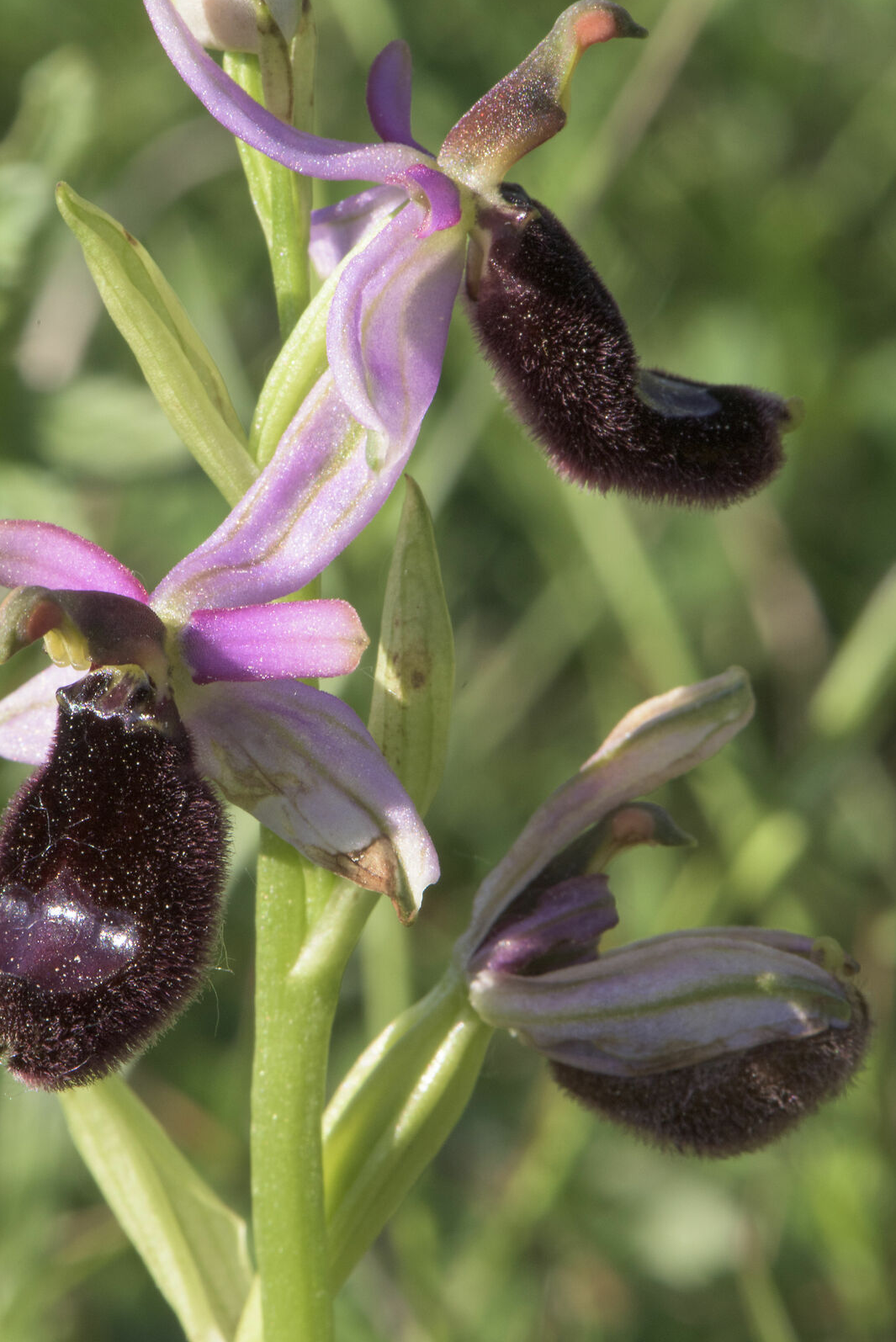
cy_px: 756
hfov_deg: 8.7
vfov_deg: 13.0
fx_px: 5892
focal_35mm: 158
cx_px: 330
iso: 400
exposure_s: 1/80
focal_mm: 105
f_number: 22
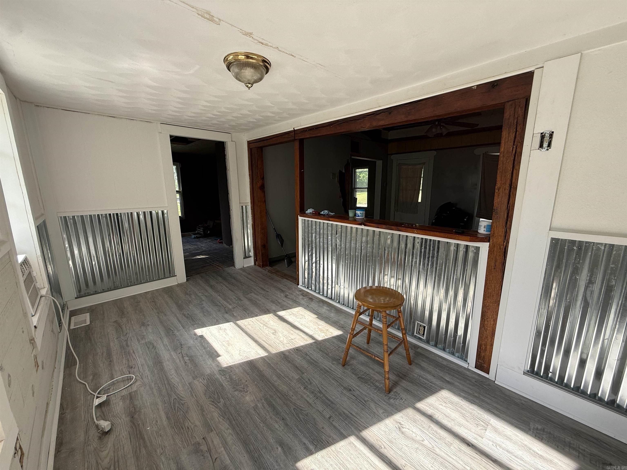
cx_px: 314
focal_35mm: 14
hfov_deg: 102.1
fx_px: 254
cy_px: 235
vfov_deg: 85.7
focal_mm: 2.22
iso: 64
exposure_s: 1/171
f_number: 2.2
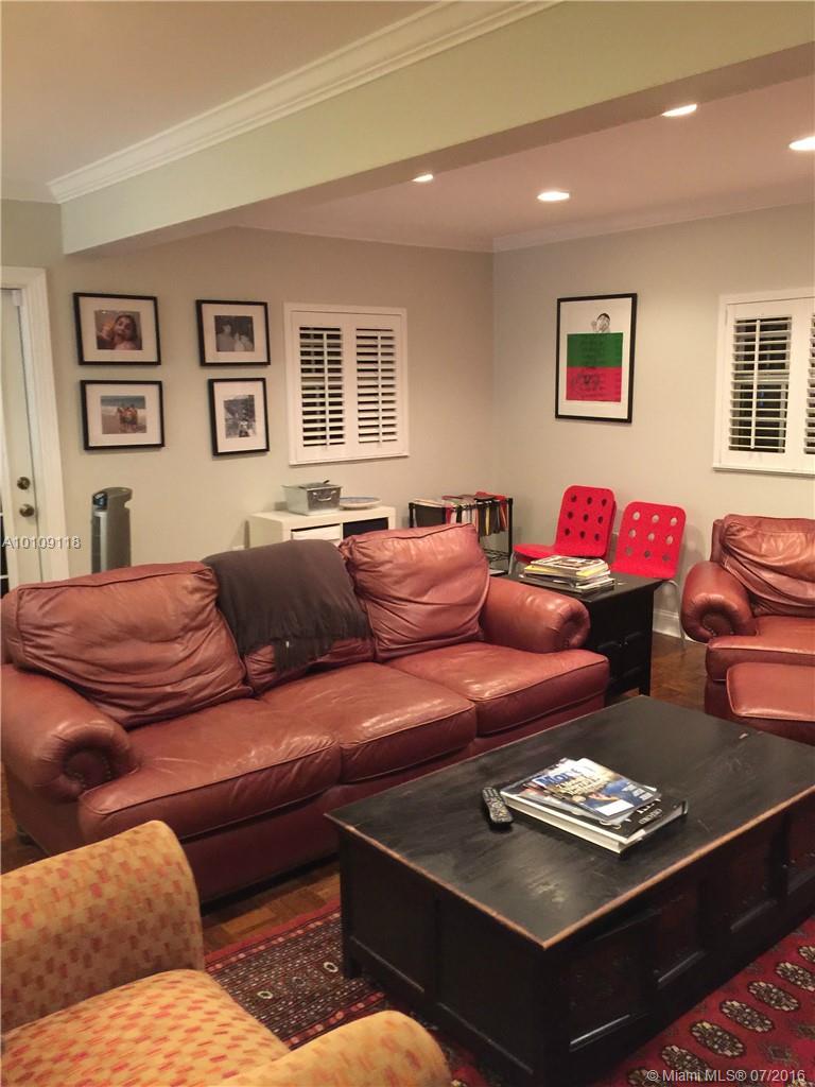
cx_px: 408
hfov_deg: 48.2
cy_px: 544
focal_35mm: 29
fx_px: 910
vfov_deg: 61.7
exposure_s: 1/4
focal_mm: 4.15
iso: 80
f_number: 2.2
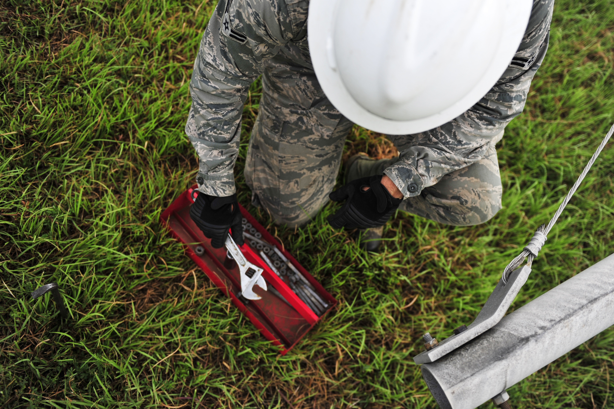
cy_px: 204
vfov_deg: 44.9
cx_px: 307
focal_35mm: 29
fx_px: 494
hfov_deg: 63.7
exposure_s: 1/800
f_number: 2.8
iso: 160
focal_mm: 29
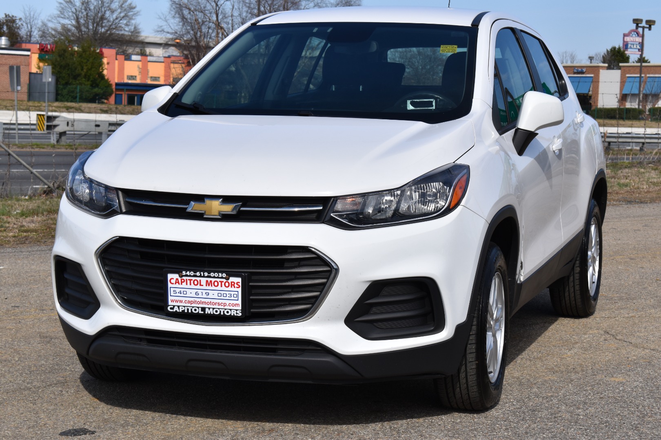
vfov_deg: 16.6
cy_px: 220
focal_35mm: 82
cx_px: 330
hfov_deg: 24.6
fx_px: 1515
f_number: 10
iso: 200
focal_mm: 55
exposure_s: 1/400
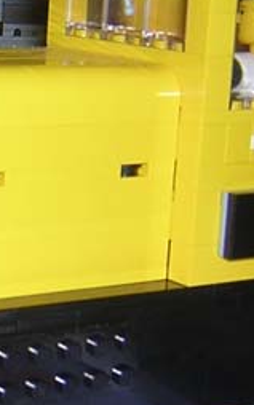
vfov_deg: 17.4
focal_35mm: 120
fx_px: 1328
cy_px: 187
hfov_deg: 10.6
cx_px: -121
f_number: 2.6
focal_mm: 4.7
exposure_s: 1/60.1
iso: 100
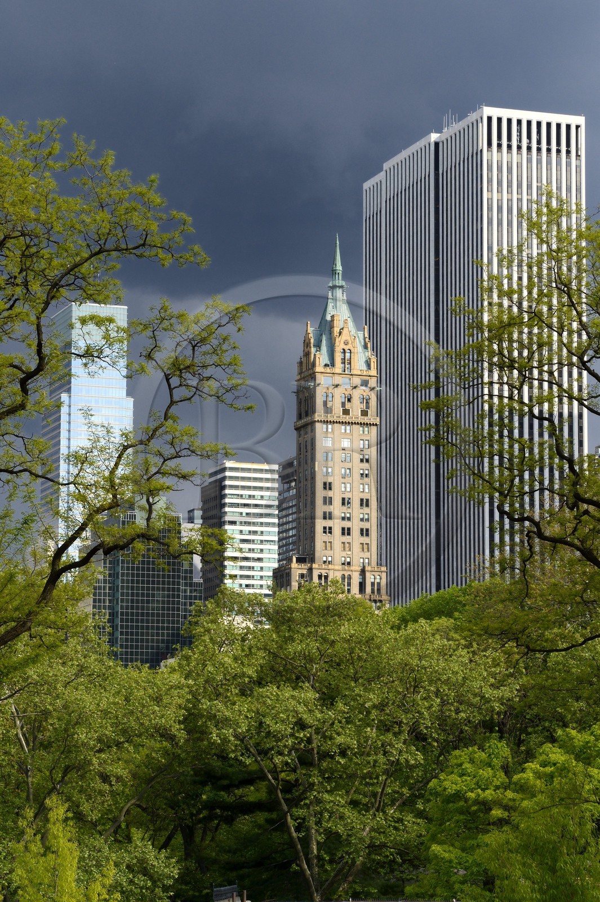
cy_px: 451
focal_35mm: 105
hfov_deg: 13.0
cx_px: 300
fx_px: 2628
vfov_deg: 19.5
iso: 400
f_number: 14
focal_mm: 105
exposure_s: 1/320
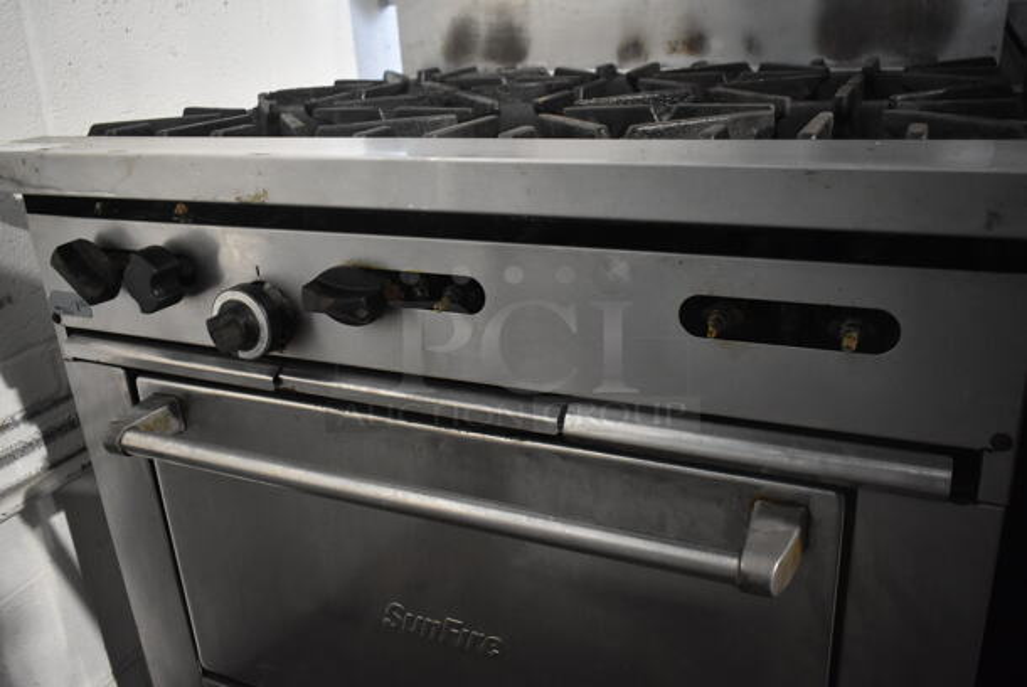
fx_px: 857
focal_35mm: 30
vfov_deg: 43.7
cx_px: 514
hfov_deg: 61.9
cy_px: 344
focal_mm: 20
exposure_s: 1/30
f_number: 3.8
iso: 2200
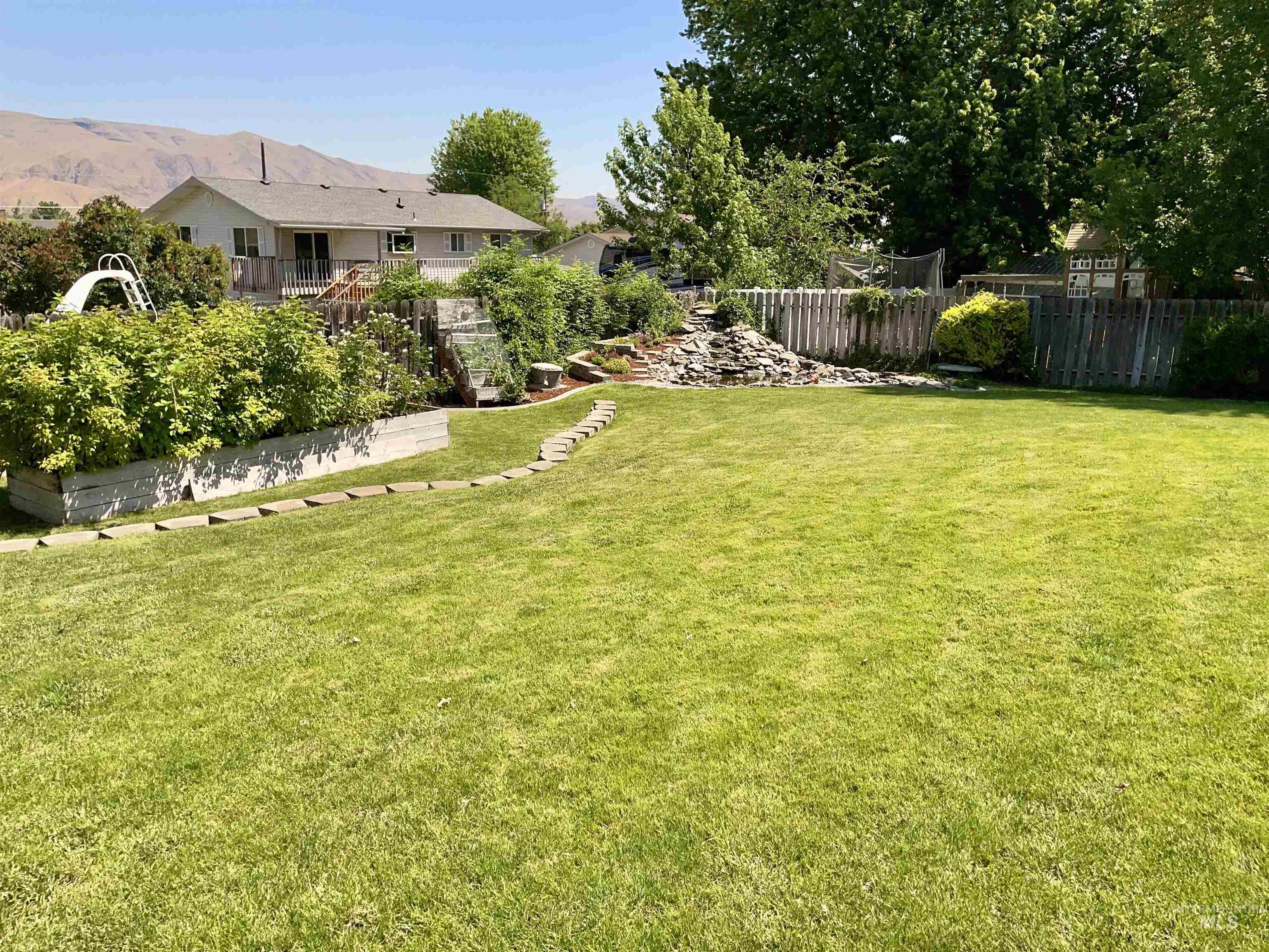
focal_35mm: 26
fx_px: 953
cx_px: 634
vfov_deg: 53.1
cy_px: 476
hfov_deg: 67.3
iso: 32
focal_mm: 4.2
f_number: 1.6
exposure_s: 1/5291
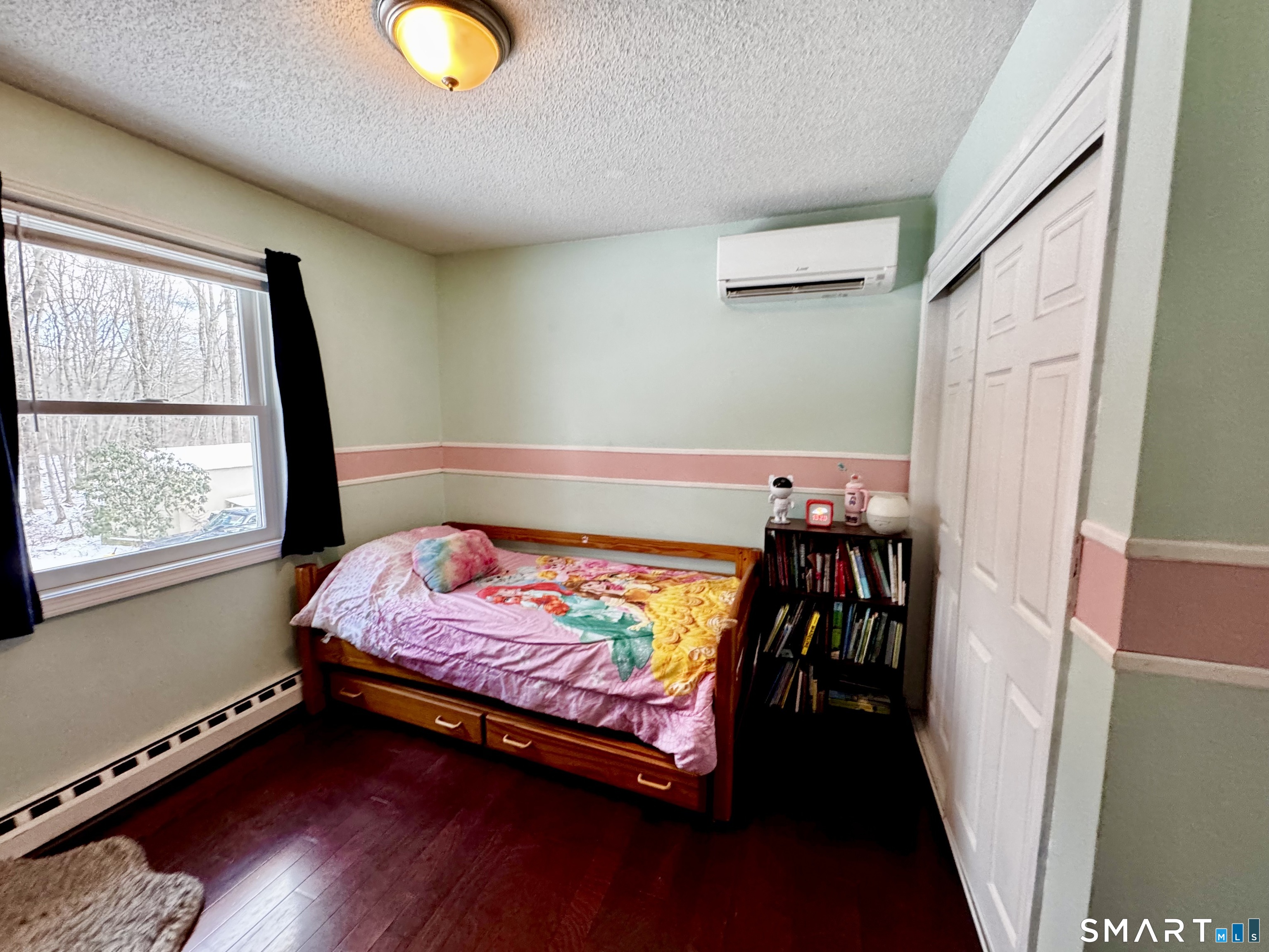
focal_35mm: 14
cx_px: 634
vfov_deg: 85.7
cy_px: 476
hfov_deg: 102.1
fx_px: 513
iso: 400
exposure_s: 1/60
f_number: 2.2
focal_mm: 2.22
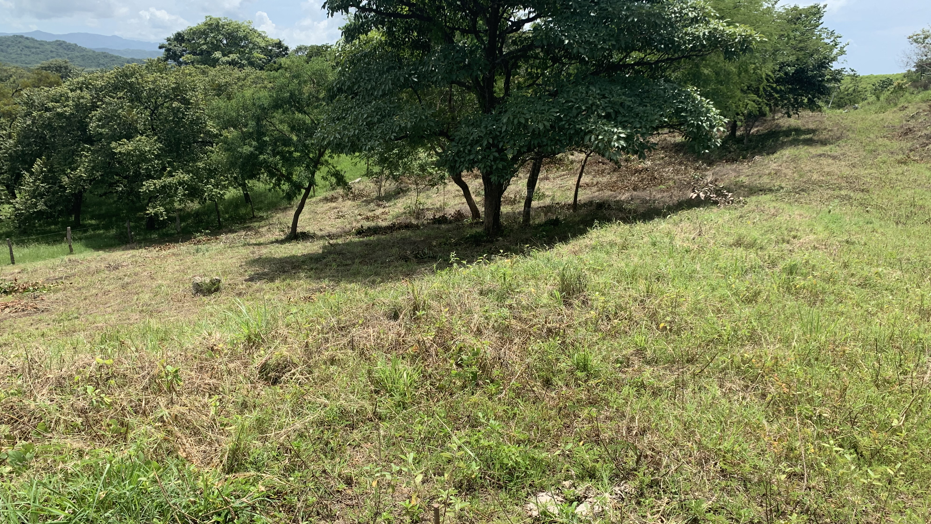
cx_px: 464
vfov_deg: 40.1
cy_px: 293
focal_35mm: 29
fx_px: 716
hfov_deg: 66.1
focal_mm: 4.25
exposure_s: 1/1468
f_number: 1.8
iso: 25
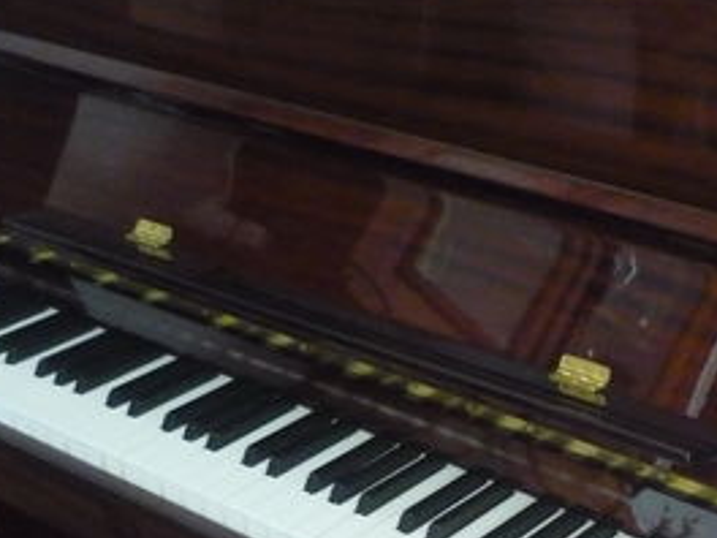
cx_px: 603
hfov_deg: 25.4
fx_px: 1553
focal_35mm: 75
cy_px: 508
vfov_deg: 19.2
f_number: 2.8
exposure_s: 1/20
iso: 800
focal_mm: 5.5
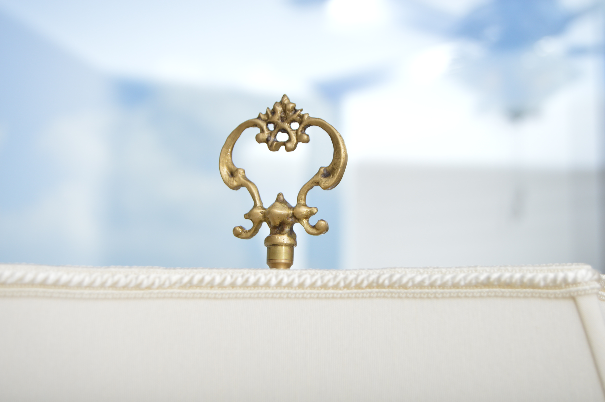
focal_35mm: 68
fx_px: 1133
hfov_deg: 29.9
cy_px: 201
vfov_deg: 20.1
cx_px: 302
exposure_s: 1/200
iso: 200
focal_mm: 45
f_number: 5.3
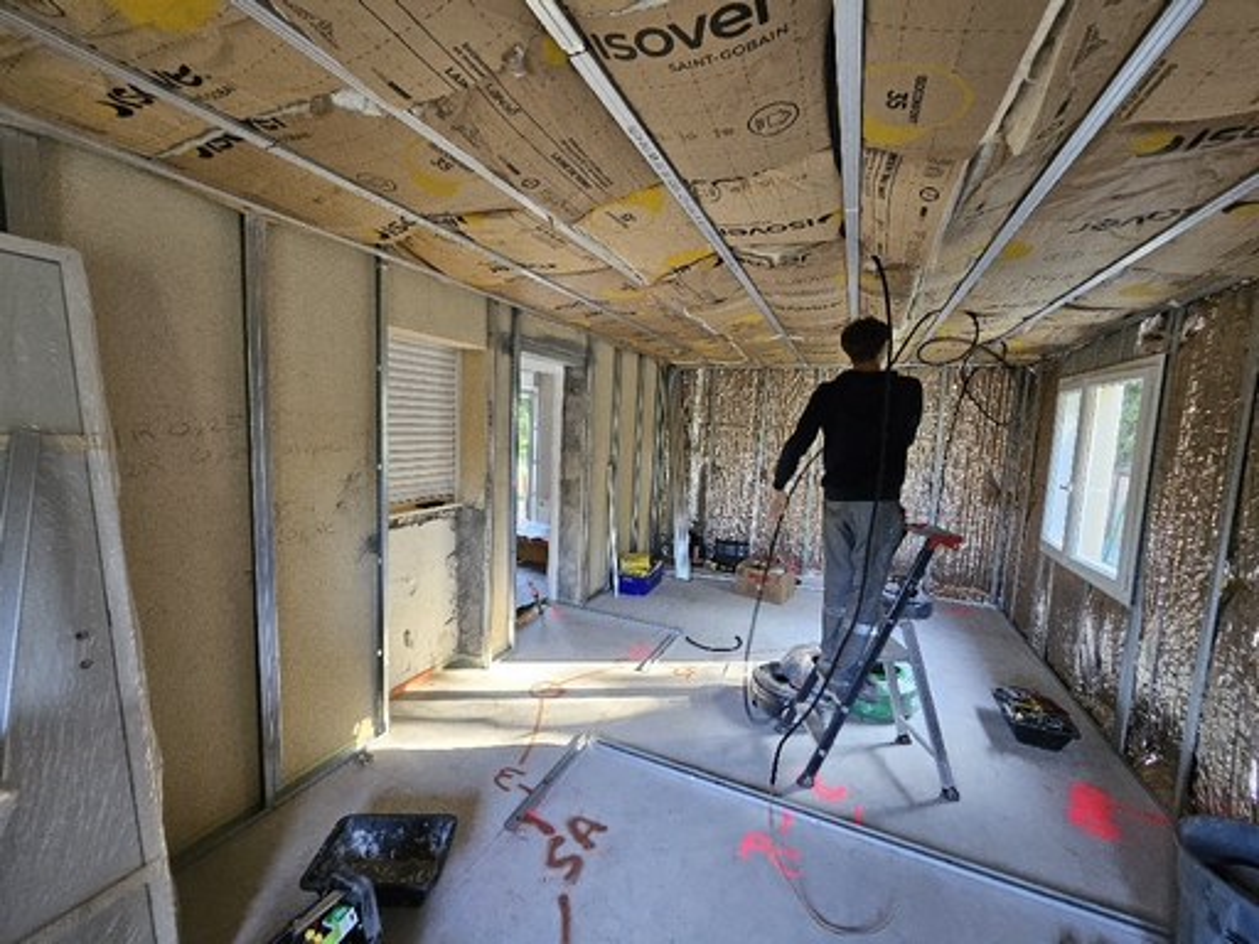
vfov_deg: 89.9
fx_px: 473
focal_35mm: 13
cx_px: 630
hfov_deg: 106.2
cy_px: 472
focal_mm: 1.74
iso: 320
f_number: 2.2
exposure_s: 1/33.3
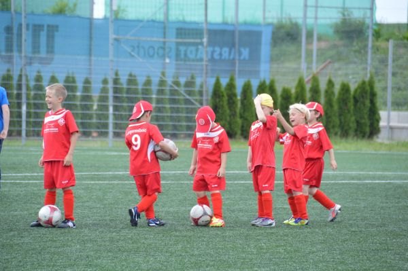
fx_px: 3397
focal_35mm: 300
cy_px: 136
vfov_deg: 4.6
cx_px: 204
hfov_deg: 6.9
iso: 400
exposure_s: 1/640
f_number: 5.6
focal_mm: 200
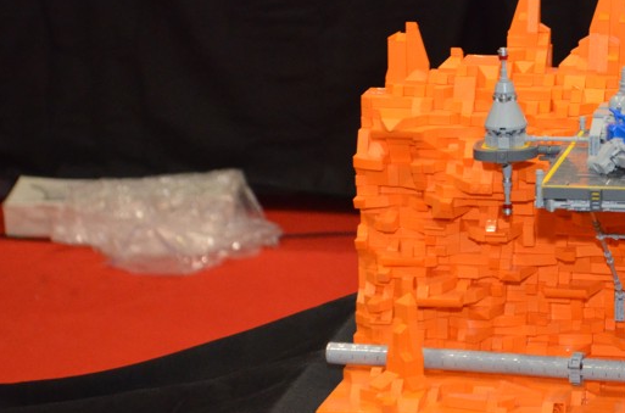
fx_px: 2787
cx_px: 585
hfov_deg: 12.7
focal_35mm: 161
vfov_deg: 8.5
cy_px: 177
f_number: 5.6
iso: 3200
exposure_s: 1/60
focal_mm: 55
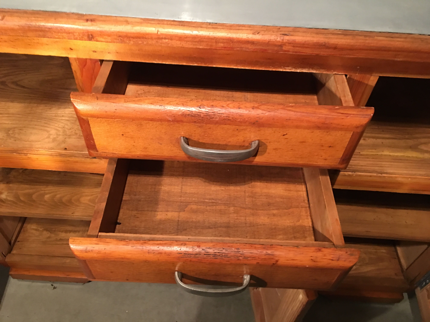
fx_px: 360
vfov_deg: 48.2
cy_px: 161
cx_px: 215
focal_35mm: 29
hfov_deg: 61.7
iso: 125
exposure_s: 1/8
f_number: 2.2
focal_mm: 4.15
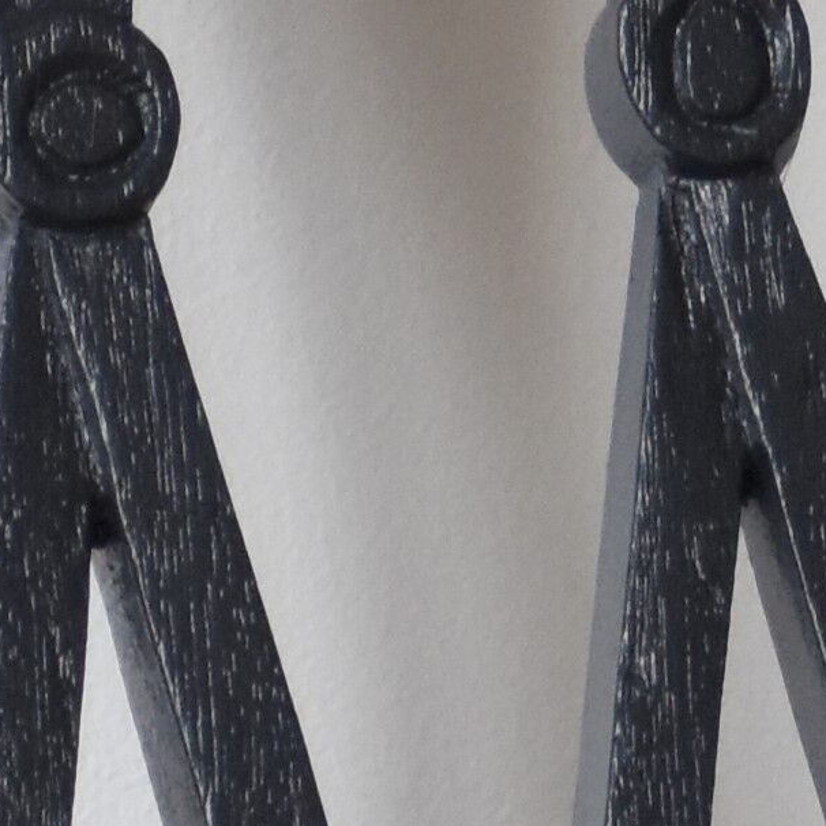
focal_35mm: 1541
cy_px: -327
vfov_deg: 1.1
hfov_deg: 1.1
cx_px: 398
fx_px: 41602
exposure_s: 1/200
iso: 900
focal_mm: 122
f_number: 4.8
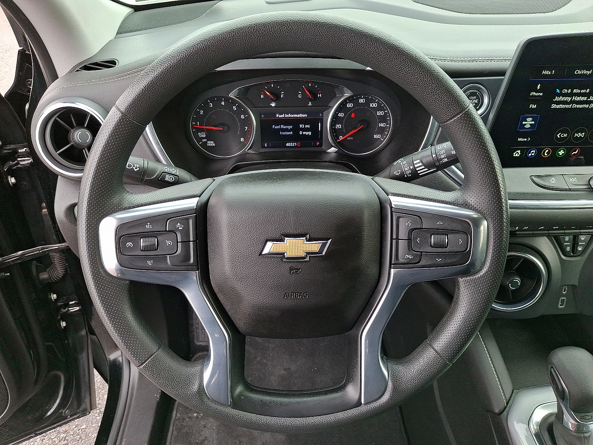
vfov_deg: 54.9
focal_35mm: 25
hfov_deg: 69.4
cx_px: 296
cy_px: 222
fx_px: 428
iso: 30
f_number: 1.8
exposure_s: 1/217
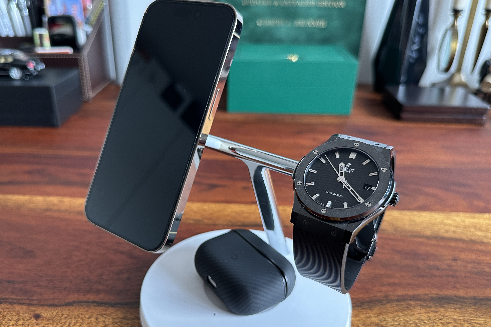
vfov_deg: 43.6
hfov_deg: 61.7
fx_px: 409
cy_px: 176
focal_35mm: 30
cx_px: 214
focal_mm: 6.86
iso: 250
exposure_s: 1/80
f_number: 1.78
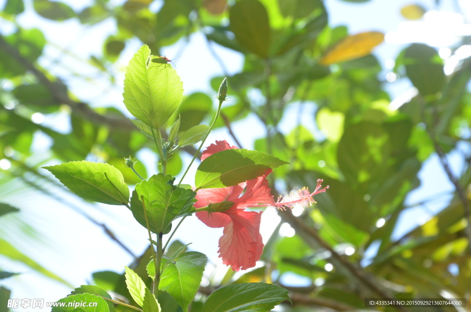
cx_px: 236
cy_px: 156
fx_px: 2056
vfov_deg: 8.7
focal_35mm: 158
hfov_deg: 13.1
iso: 800
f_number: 10
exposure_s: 1/400
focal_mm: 105
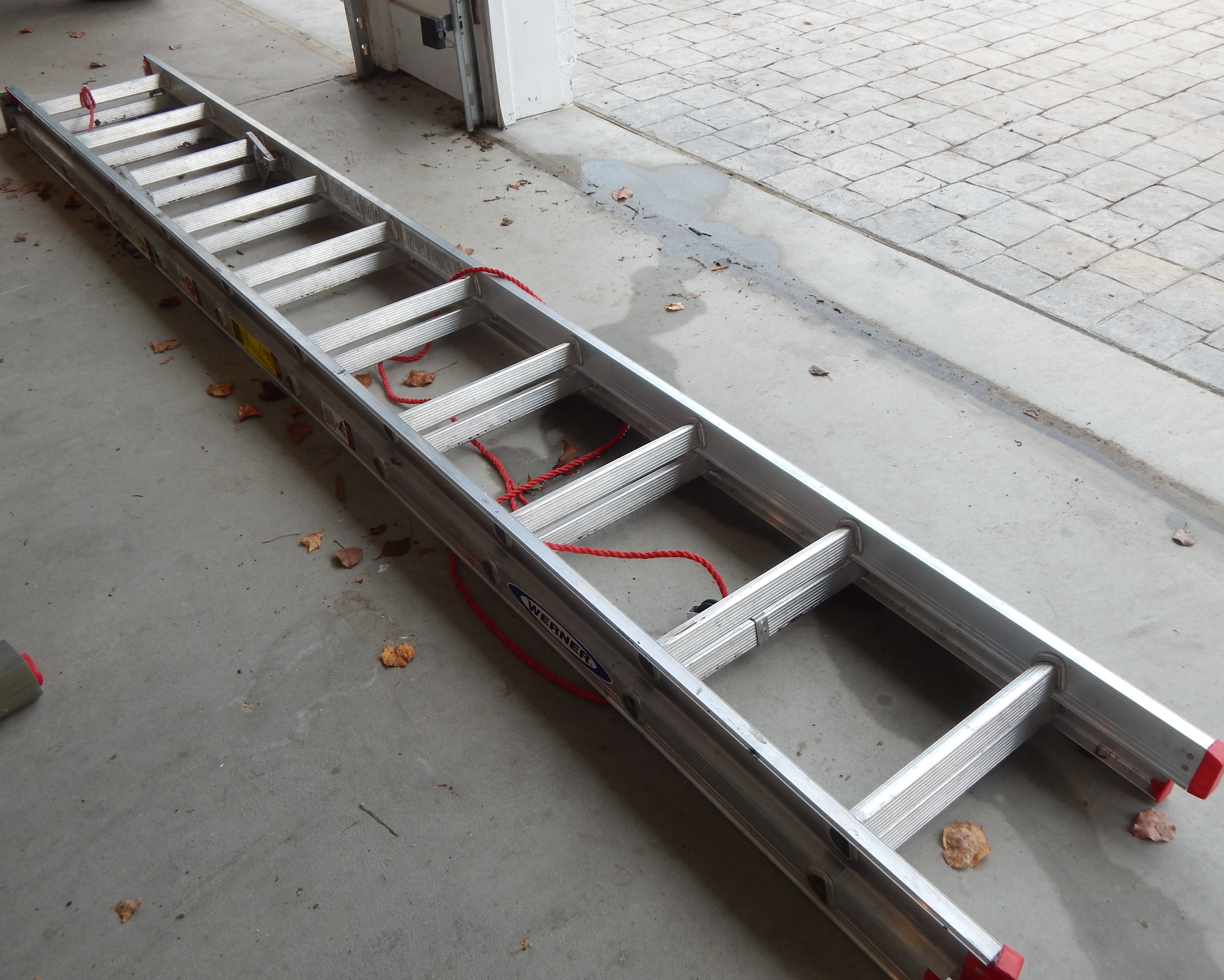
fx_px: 1087
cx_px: 620
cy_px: 490
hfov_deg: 58.8
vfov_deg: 48.5
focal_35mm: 30
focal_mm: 5.1
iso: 125
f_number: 3.2
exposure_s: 1/125
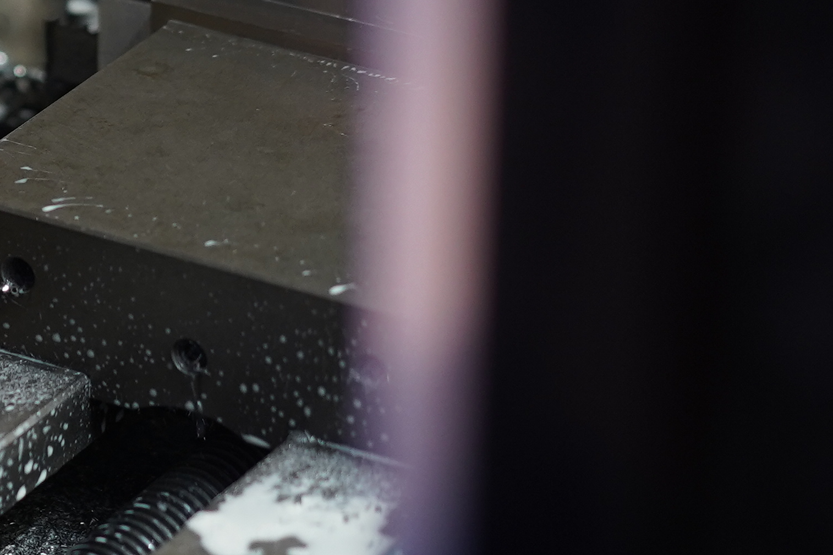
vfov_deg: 6.3
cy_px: -56
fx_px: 5043
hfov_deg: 9.2
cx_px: -380
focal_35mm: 218
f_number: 2.2
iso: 800
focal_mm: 55
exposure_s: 1/160
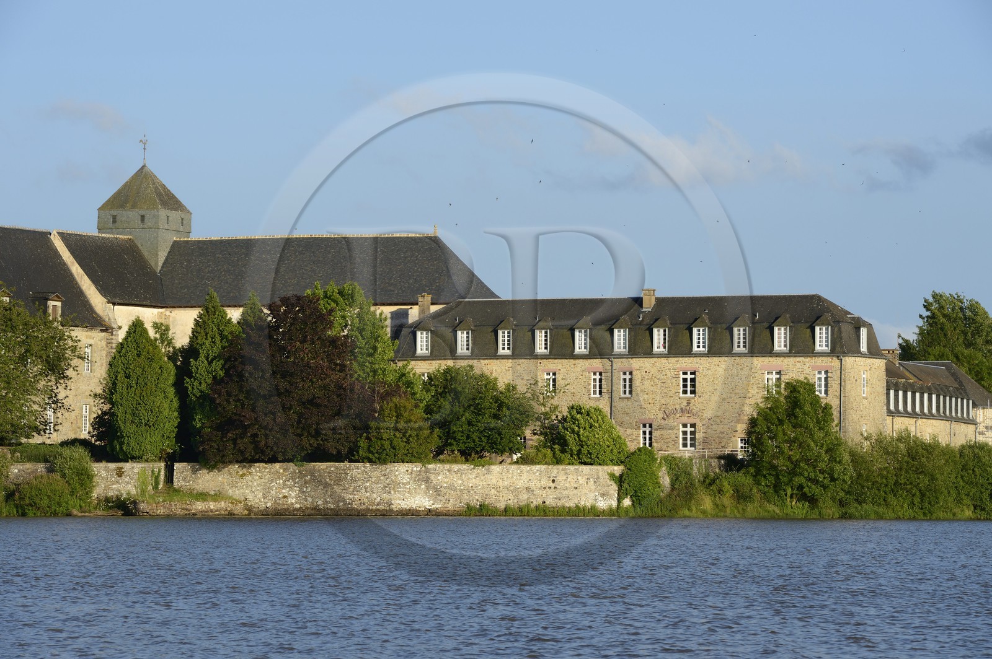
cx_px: 496
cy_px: 330
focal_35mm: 135
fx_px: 3717
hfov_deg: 15.2
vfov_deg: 10.1
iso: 200
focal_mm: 135
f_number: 11
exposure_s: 1/250
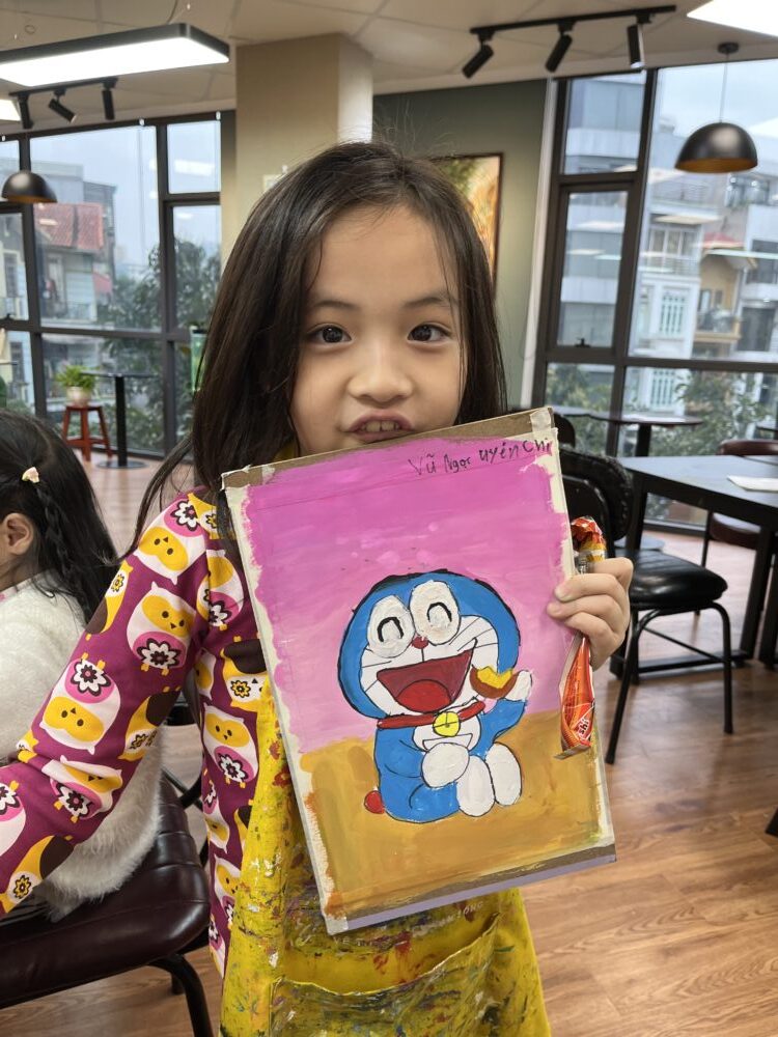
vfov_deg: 67.3
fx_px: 779
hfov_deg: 53.1
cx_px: 389
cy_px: 518
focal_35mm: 26
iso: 100
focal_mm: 5.1
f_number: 1.6
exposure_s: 1/100
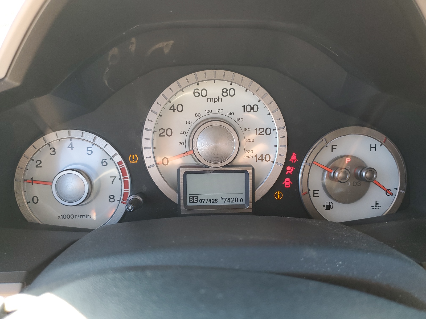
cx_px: 213
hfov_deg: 67.3
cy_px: 160
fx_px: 320
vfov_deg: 53.1
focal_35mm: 26
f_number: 1.5
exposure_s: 1/120
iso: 57
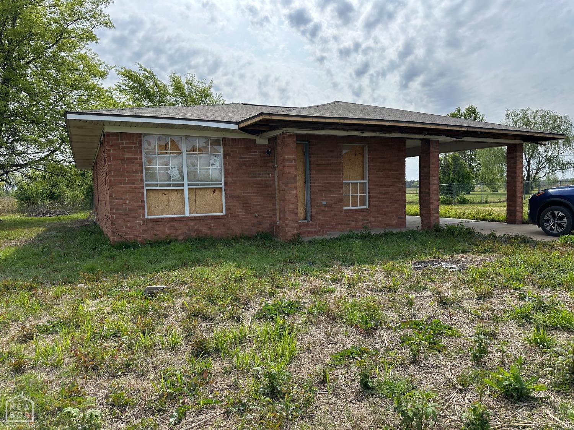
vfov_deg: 56.8
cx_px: 287
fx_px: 398
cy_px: 215
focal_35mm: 24
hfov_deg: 71.6
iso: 80
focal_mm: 6.86
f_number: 1.78
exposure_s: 1/4545
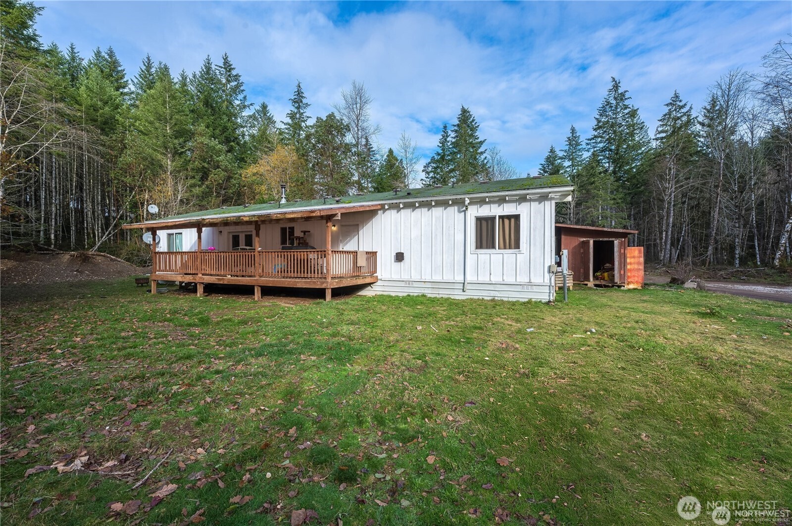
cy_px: 263
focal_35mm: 14
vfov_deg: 81.1
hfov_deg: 104.3
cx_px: 396
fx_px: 308
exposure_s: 1/100
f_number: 10
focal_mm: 14
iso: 100
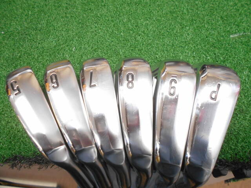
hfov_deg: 67.3
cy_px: 94
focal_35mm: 26
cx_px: 126
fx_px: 189
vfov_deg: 53.1
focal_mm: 4.6
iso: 400
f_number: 3.2
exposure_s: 1/30
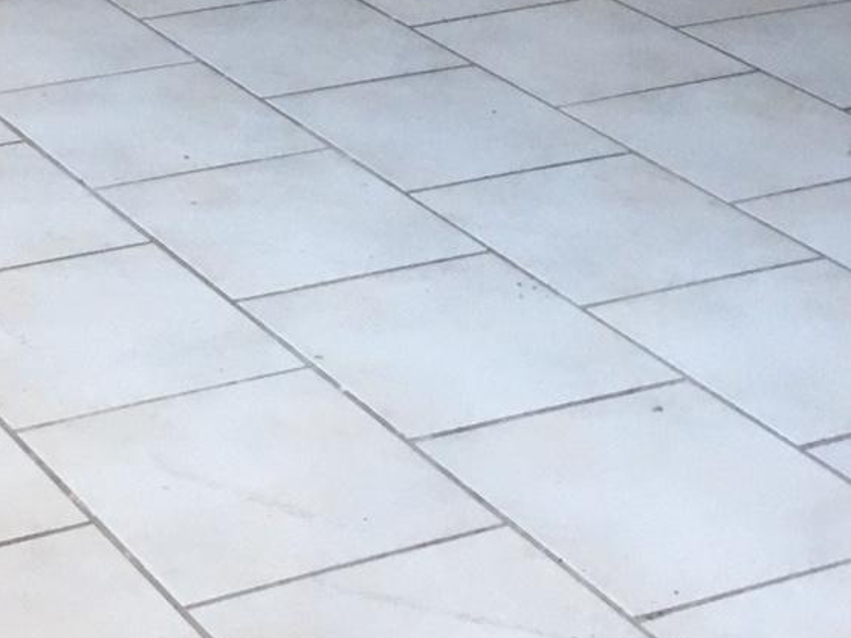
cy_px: -285
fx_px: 2582
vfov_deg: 13.4
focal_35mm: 105
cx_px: 44
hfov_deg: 18.3
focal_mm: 4.15
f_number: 2.2
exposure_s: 1/15
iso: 80
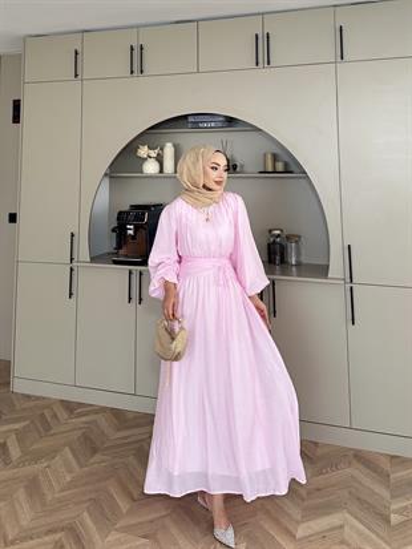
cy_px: 274
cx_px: 206
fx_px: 381
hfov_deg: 56.8
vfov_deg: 71.6
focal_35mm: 24
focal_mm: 6.86
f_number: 1.78
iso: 125
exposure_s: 1/121
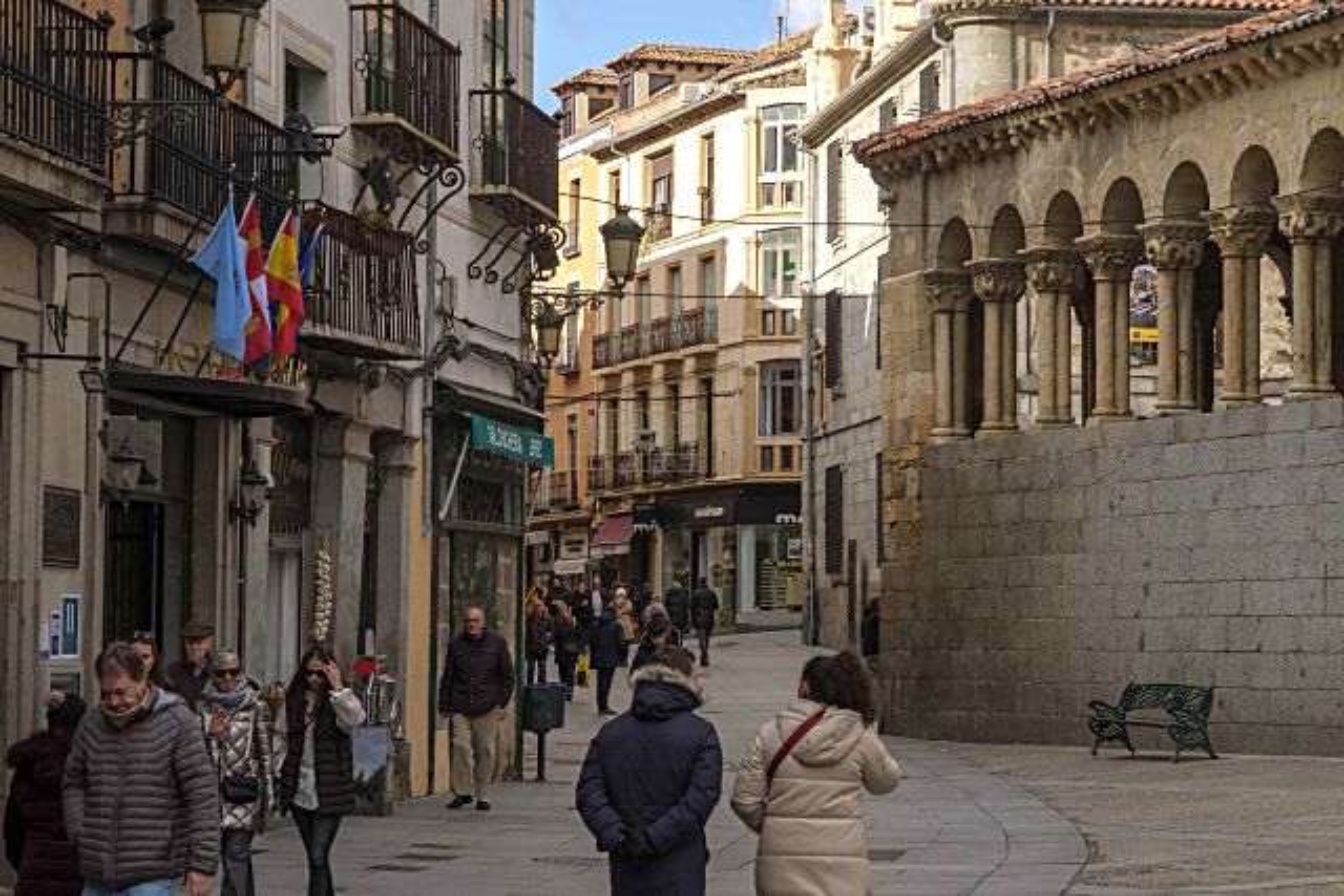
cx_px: 672
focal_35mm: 101
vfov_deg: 13.6
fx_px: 3771
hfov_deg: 20.2
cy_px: 448
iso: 500
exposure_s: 1/640
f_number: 8
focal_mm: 67.5
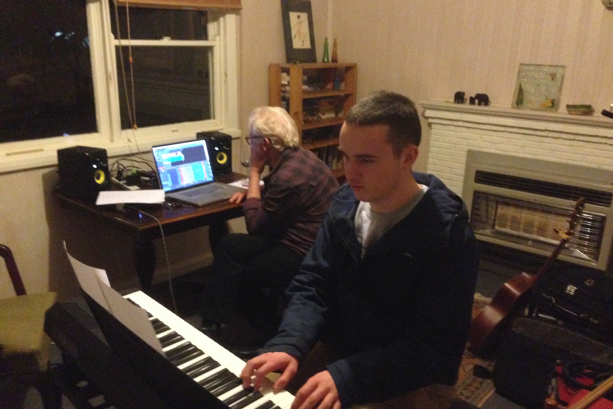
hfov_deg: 54.4
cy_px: 216
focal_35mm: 35
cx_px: 301
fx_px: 596
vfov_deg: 37.8
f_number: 2.4
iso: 800
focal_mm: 4.12
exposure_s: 1/15
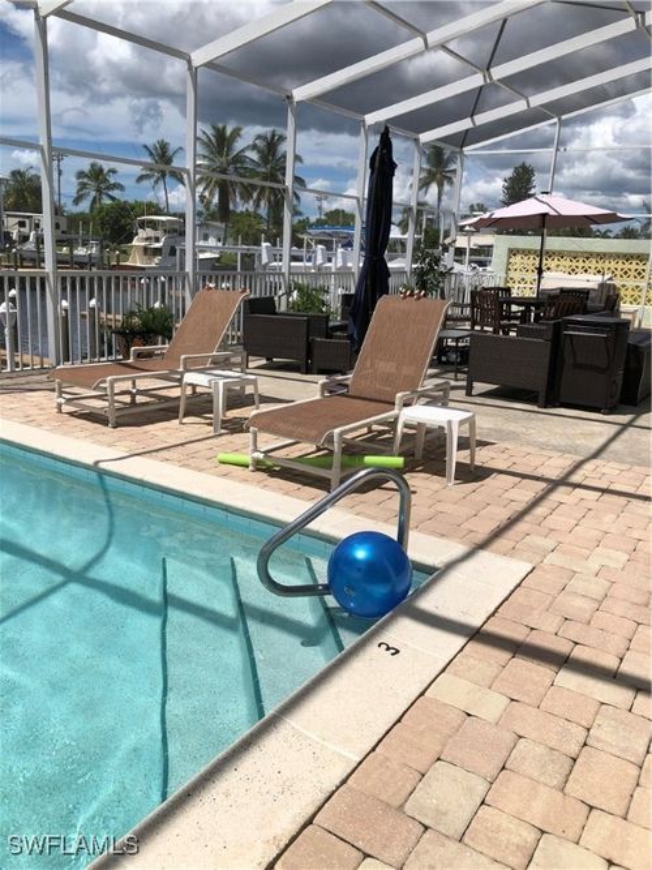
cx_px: 326
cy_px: 435
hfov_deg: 49.7
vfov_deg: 63.5
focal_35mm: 28
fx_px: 703
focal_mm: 3.99
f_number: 1.8
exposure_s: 1/3003
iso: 25
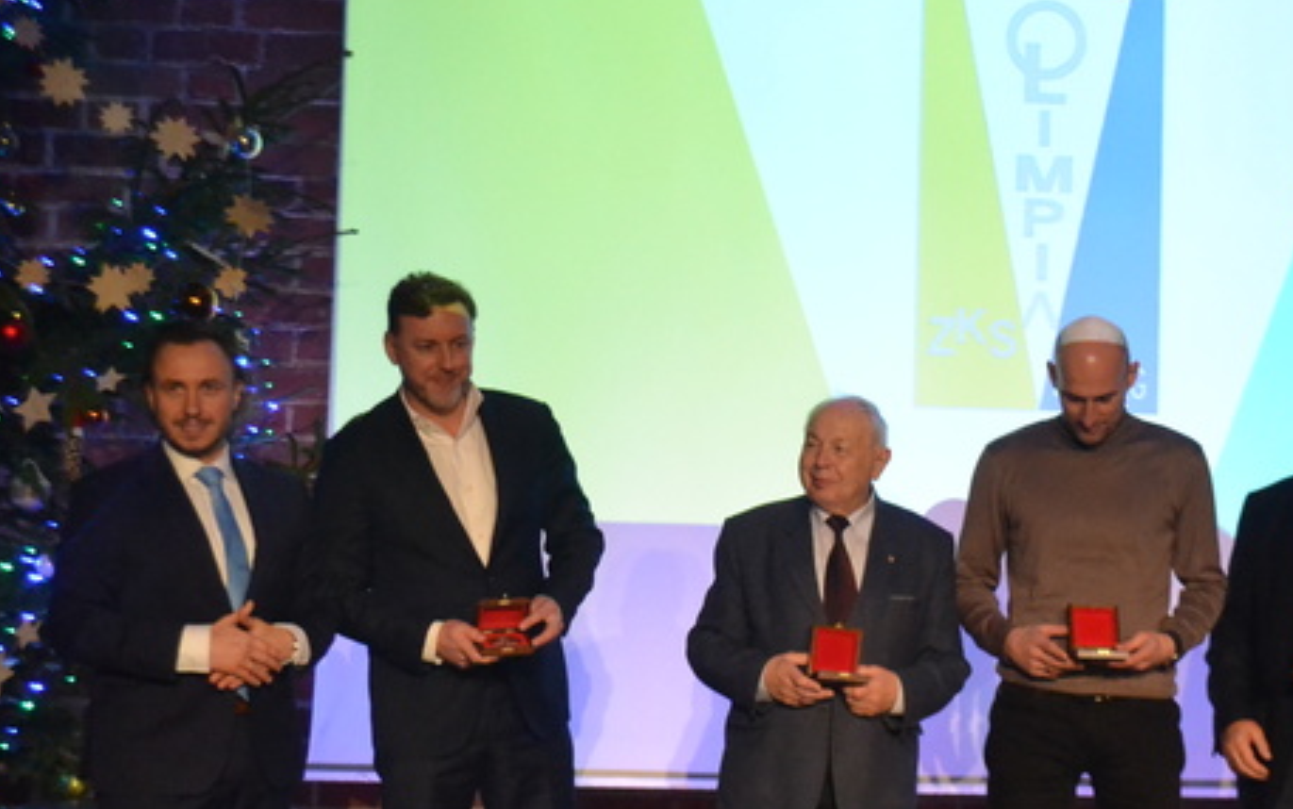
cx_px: 992
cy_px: 498
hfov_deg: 24.6
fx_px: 2924
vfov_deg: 15.7
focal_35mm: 83
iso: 3200
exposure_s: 1/160
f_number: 4.5
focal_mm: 29
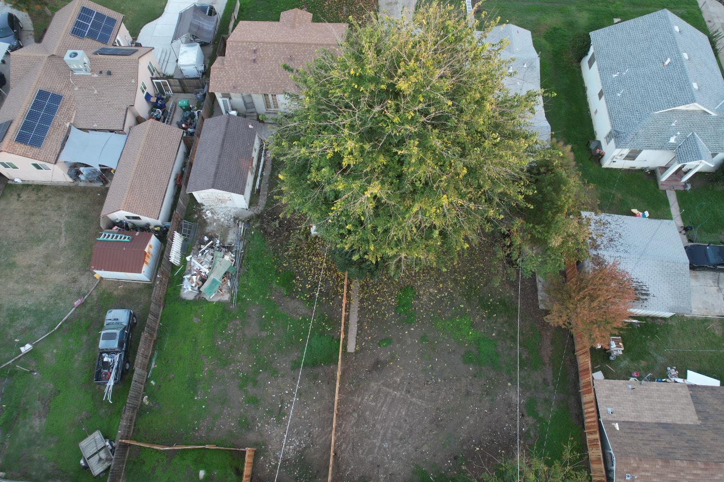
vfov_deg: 57.2
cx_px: 362
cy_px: 241
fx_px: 442
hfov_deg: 78.6
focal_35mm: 22
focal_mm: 8.38
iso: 100
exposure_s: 1/30
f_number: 2.8
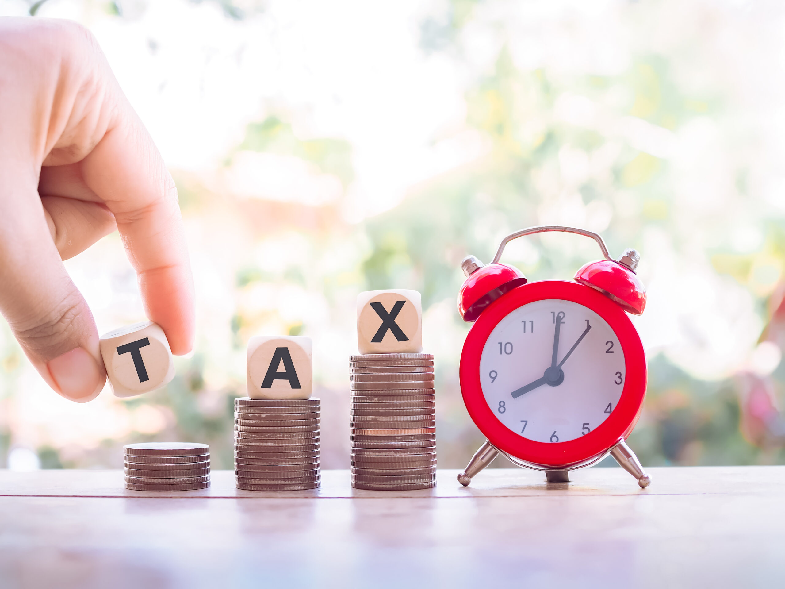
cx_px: 392
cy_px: 294
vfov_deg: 29.1
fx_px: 1134
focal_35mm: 50
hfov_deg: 38.2
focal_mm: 25
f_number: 2.8
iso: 250
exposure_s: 1/200
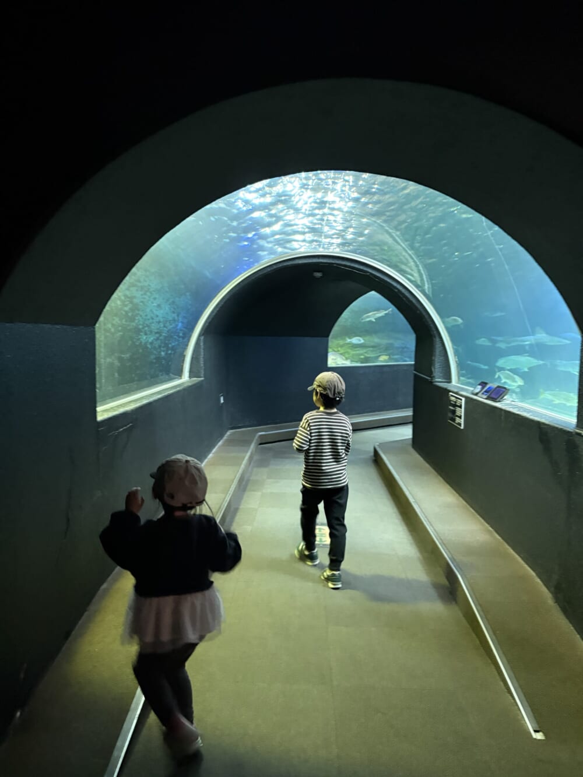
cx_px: 292
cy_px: 388
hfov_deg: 53.1
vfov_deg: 67.3
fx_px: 584
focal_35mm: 26
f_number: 1.6
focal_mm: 5.96
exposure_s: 1/30
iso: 640
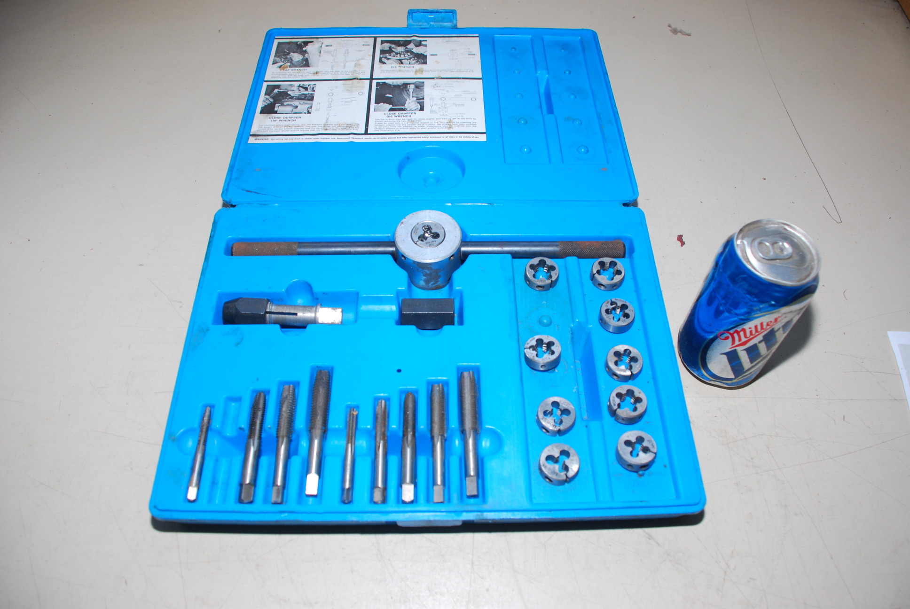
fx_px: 759
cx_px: 455
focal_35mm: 30
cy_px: 304
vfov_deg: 43.7
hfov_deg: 61.9
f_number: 5
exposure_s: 1/60
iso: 200
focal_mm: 20
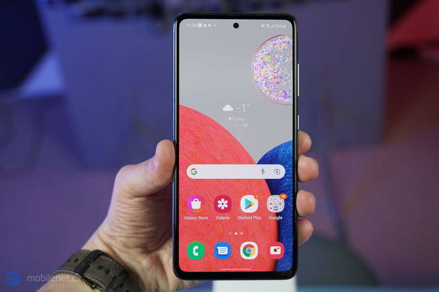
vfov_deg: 27.0
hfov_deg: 39.6
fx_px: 609
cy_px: 146
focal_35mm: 50
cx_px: 220
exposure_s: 1/125
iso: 800
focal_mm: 50
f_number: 5
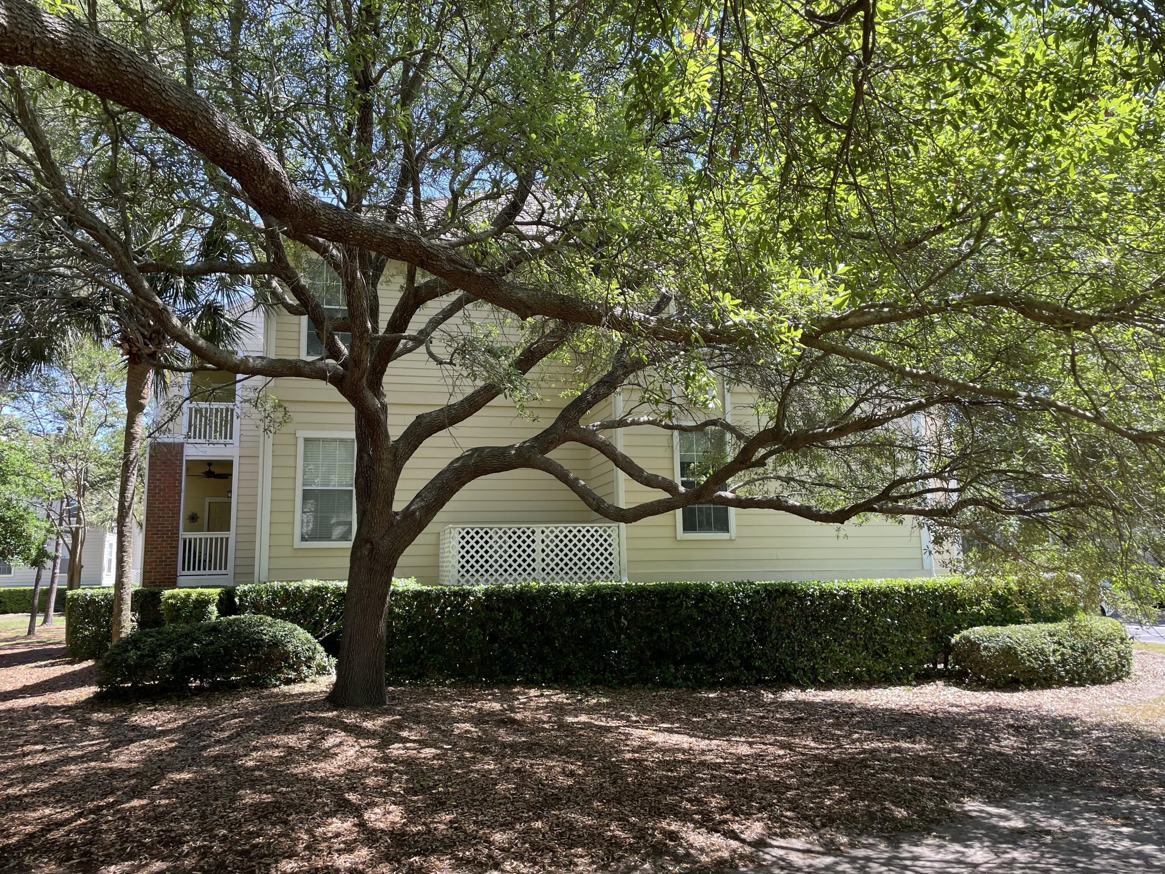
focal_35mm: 26
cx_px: 582
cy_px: 437
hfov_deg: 67.3
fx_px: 875
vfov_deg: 53.1
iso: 32
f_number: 1.6
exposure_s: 1/327
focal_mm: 4.2
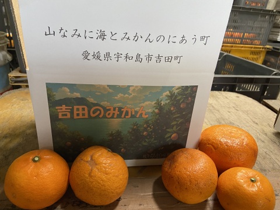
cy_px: 105
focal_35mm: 26
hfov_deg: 67.3
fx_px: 210
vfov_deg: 53.1
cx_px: 140
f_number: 1.8
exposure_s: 1/60
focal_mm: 4.25
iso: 400
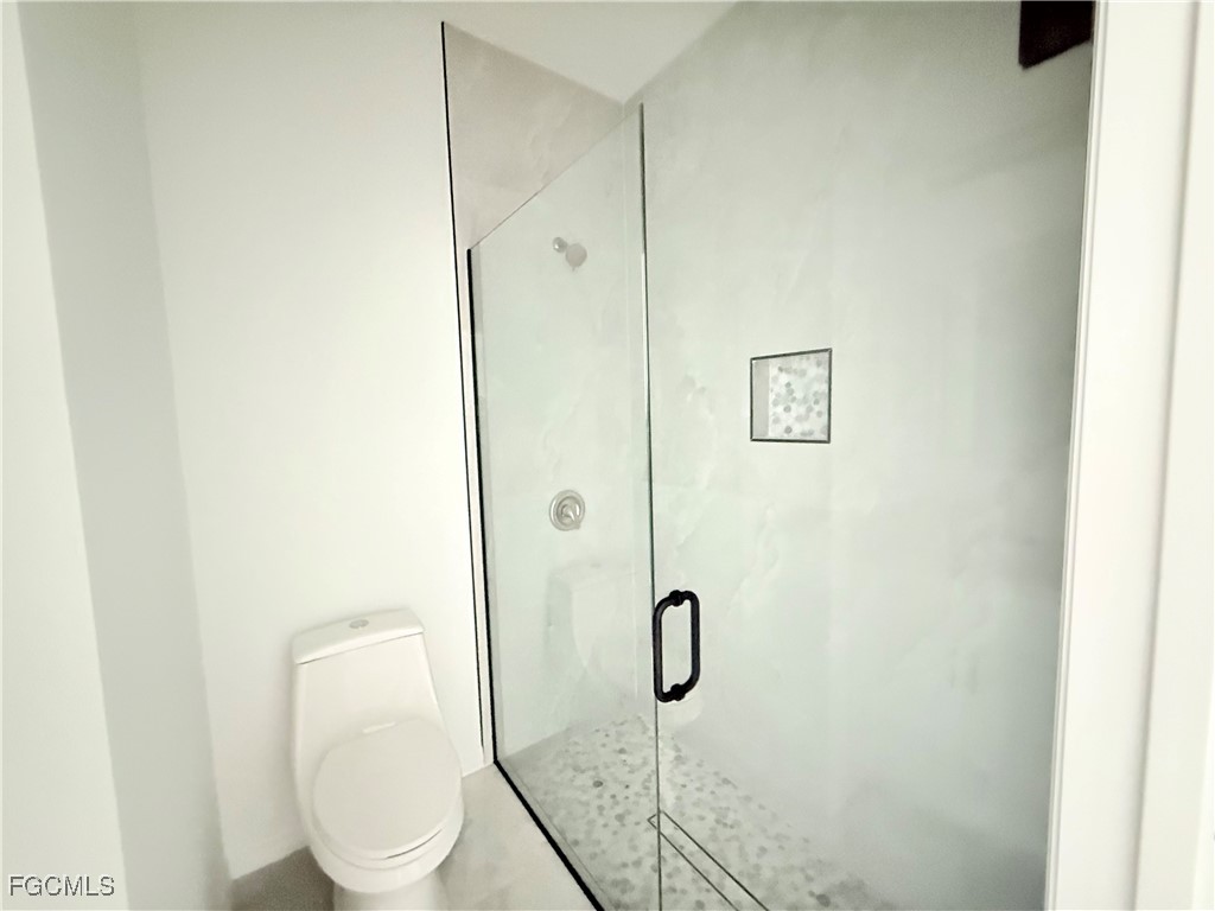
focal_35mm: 14
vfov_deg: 85.7
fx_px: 491
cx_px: 608
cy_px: 456
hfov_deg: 102.1
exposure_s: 1/40
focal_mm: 2.22
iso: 1600
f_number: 2.2
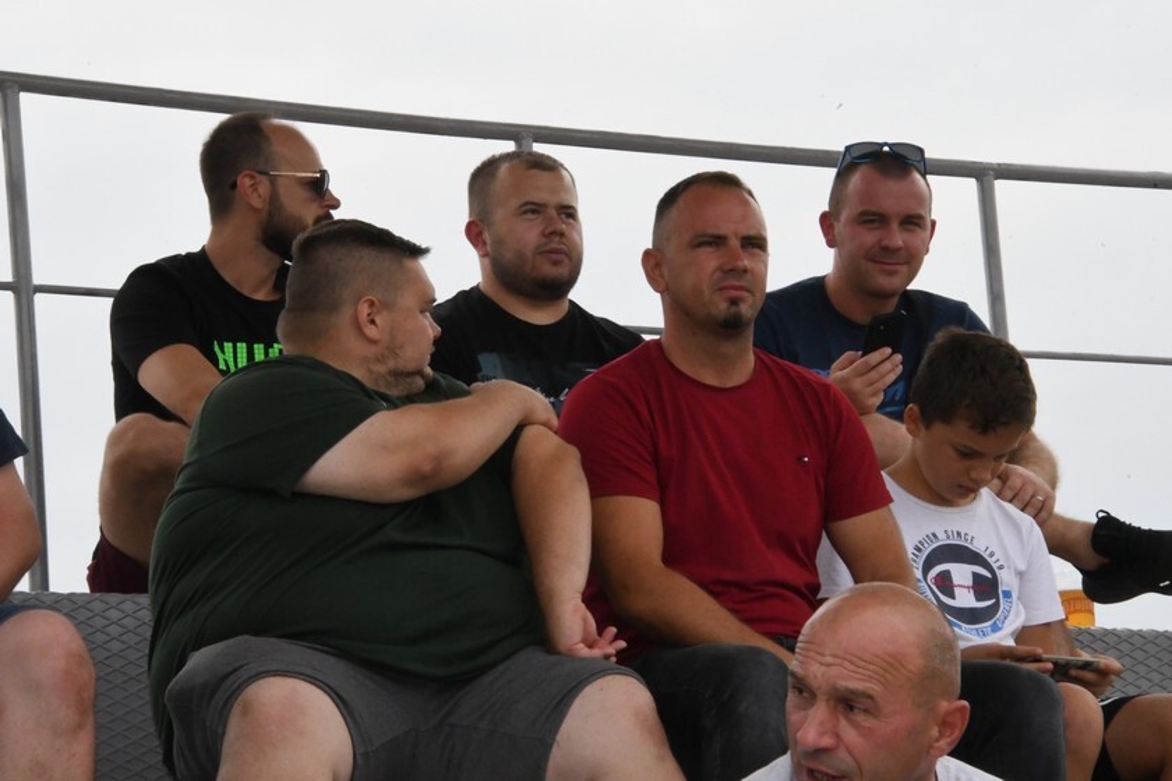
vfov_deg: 9.1
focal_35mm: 150
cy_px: 390
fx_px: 4883
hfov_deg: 13.7
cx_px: 586
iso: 6400
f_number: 32
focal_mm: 100
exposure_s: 1/250
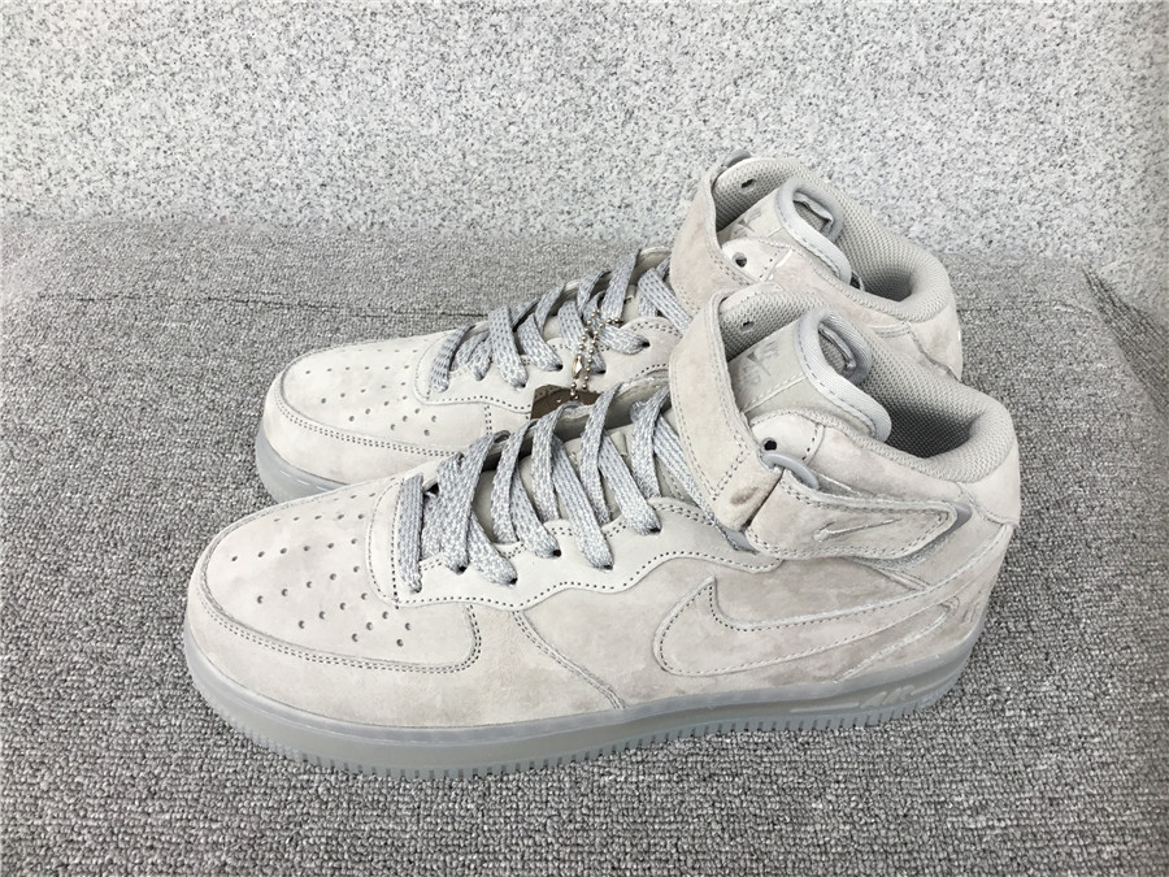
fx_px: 1047
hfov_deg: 58.4
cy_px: 438
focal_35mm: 31
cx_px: 584
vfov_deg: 45.4
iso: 32
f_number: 2.4
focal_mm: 3.3
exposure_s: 1/100
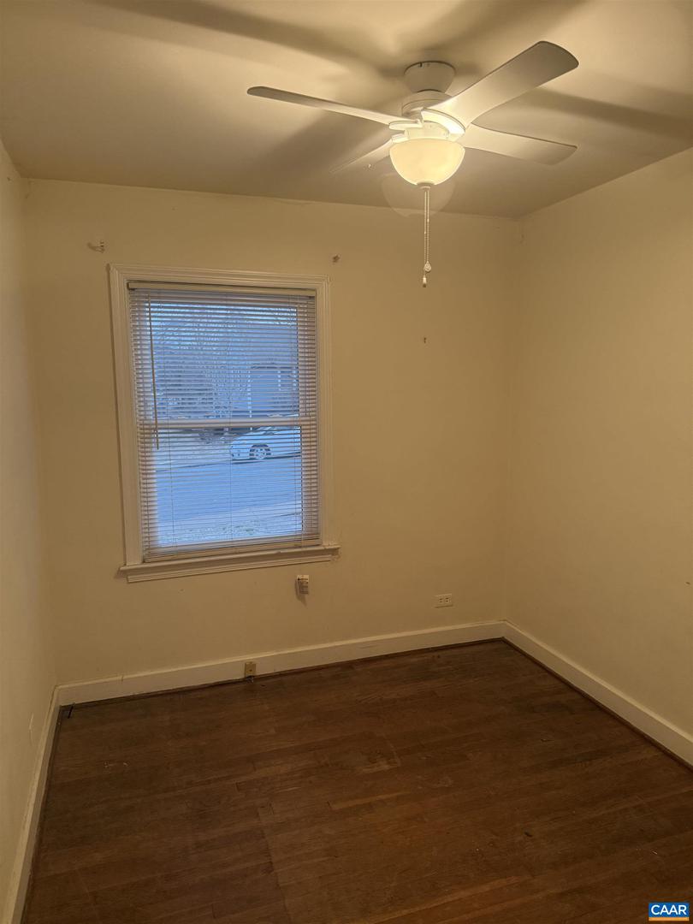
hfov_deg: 56.8
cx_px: 346
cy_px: 462
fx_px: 641
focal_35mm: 24
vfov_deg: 71.6
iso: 250
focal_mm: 6.76
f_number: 1.78
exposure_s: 1/60
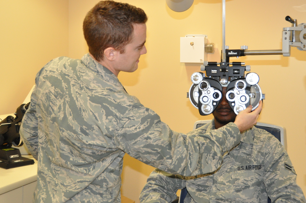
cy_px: 90
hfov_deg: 37.7
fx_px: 447
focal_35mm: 53
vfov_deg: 25.6
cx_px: 182
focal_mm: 29
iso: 1600
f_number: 5
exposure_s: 1/60
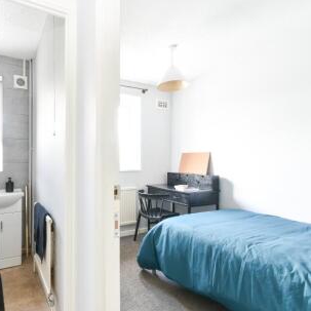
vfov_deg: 74.8
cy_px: 162
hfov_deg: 72.3
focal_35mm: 20
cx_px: 101
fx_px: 203
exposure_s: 1/1.67
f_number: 9
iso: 200
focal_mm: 10
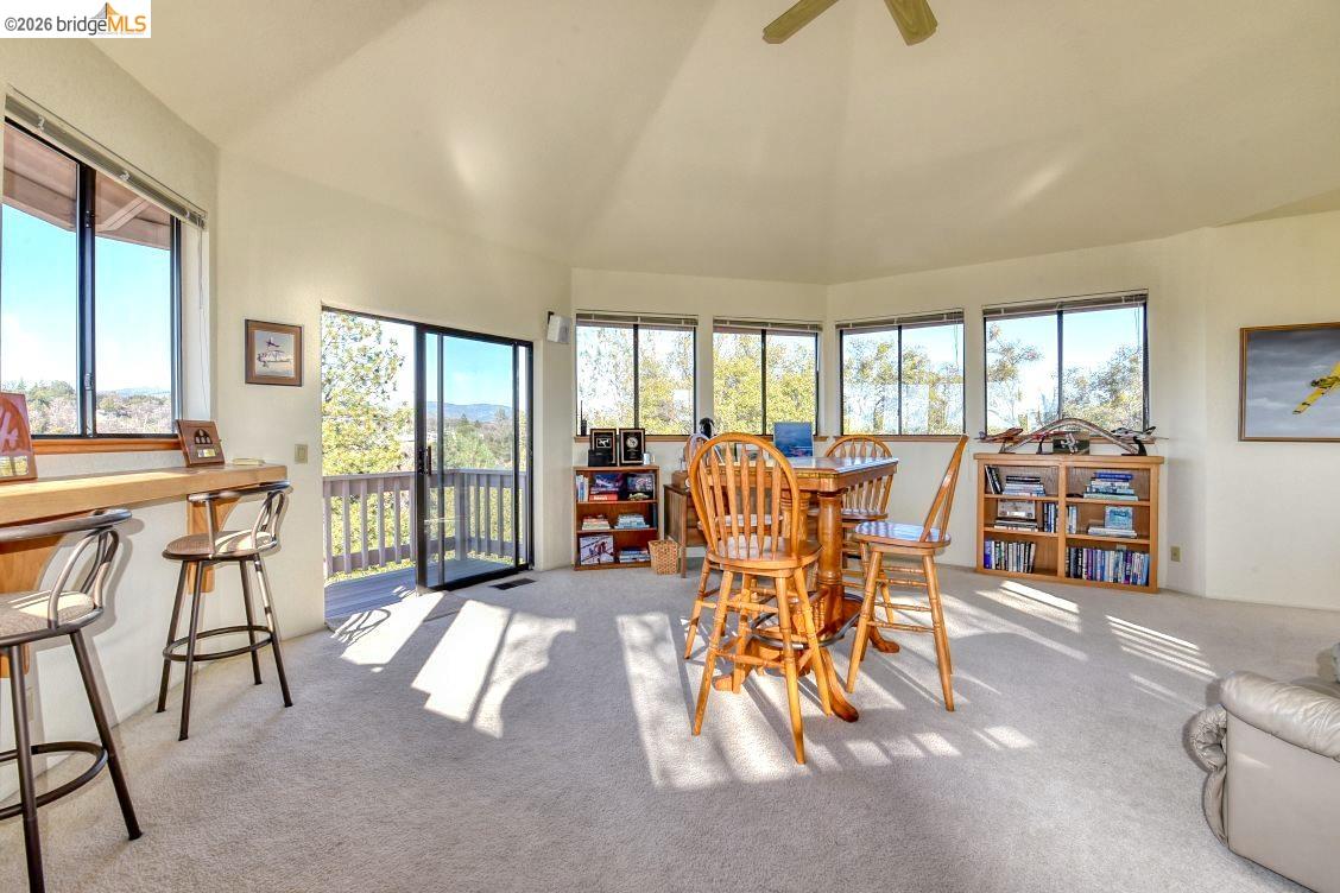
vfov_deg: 77.3
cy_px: 446
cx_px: 670
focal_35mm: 15
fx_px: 558
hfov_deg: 100.4
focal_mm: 15
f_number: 11
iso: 400
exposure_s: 1/80
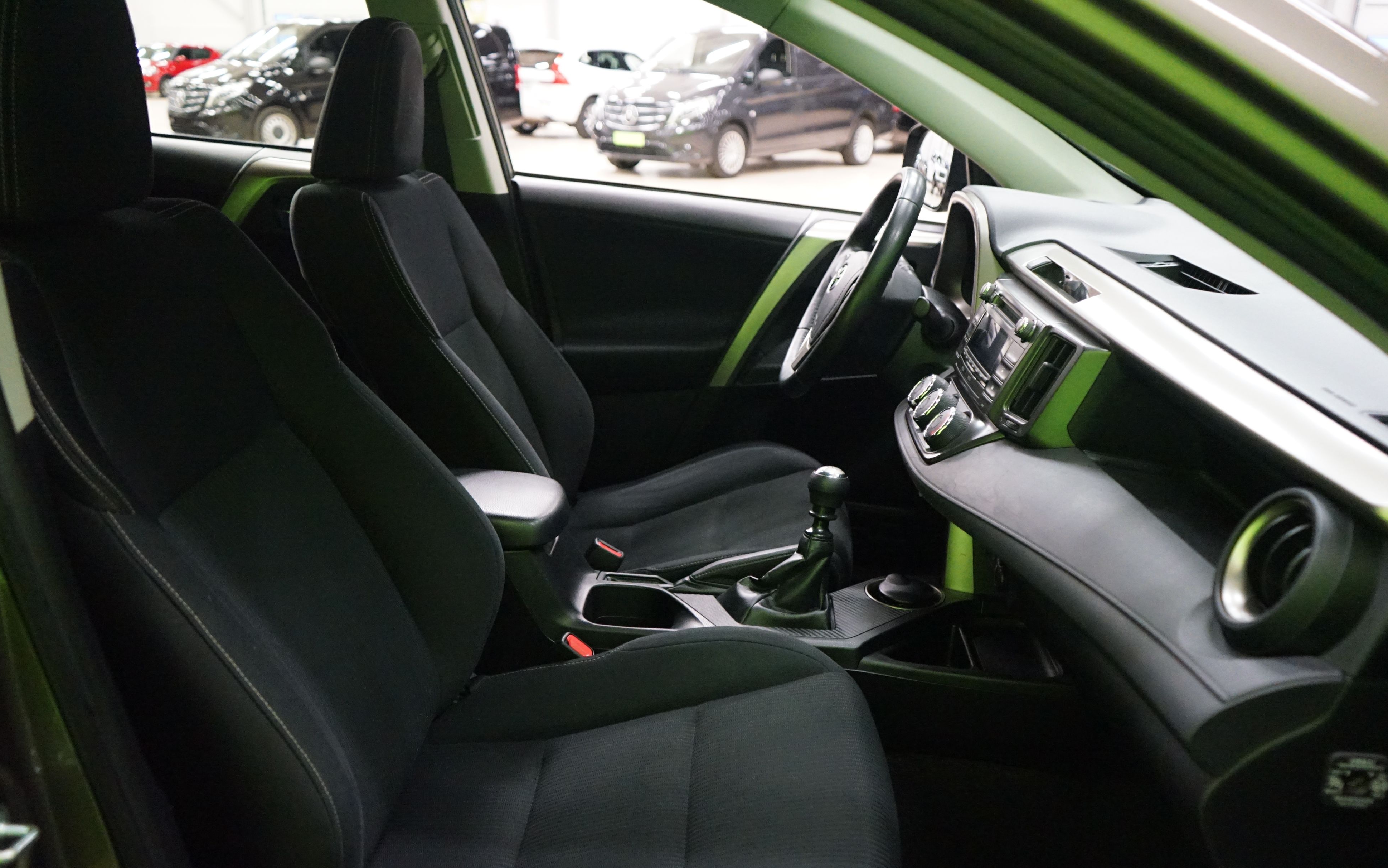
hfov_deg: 62.9
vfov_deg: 41.8
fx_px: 1135
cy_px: 469
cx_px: 685
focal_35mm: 30
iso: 6400
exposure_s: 1/30
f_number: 3.5
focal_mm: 29
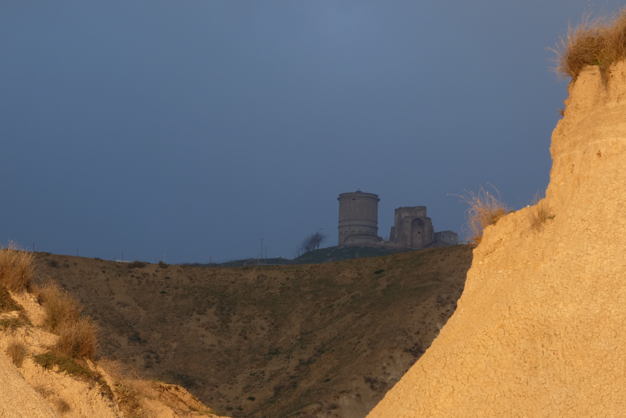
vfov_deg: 4.1
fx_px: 5773
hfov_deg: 6.2
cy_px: 215
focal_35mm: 332
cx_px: 313
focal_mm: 57.2
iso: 80
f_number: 5.6
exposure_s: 1/100
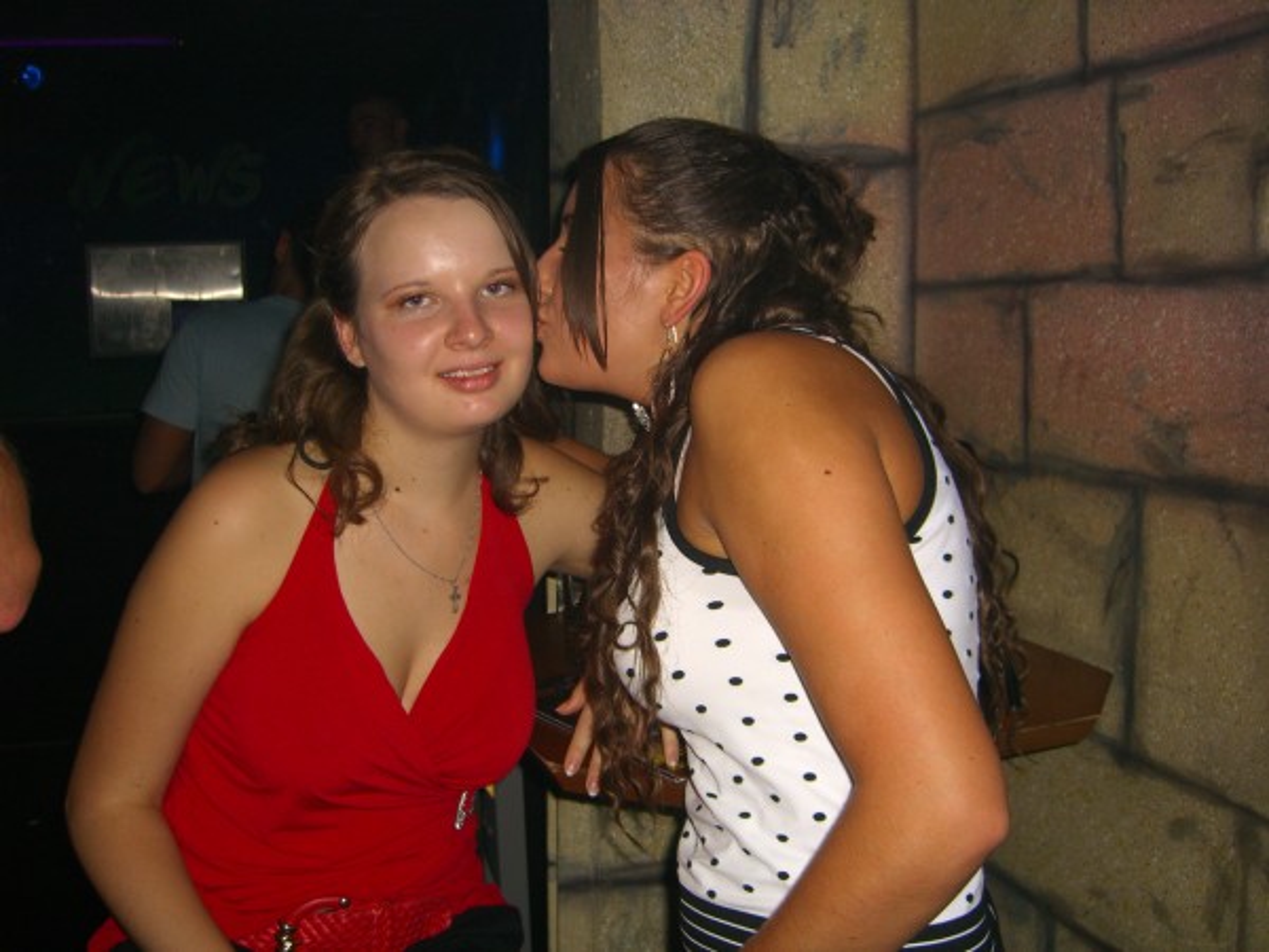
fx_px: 1393
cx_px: 634
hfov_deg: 49.0
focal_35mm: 38
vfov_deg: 37.7
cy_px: 476
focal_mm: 7.9
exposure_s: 1/60
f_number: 2.8
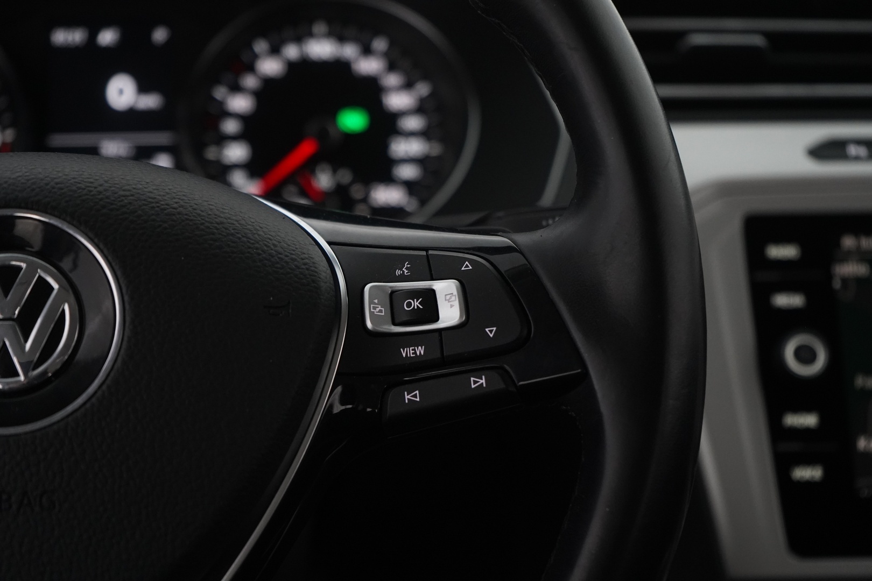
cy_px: 290
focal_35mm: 70
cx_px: 436
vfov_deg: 19.5
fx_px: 1695
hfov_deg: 28.8
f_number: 5.6
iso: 4000
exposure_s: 1/60
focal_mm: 70
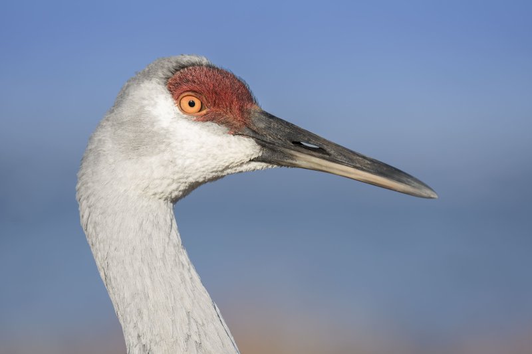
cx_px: 266
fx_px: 8864
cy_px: 177
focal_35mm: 600
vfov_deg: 2.3
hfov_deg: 3.4
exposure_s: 1/2000
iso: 1000
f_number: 8
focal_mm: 600
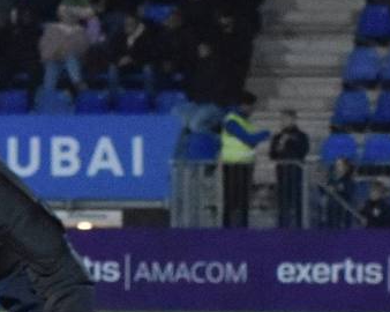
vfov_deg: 2.8
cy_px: 485
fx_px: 6460
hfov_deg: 3.5
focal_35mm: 560
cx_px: 255
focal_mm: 70
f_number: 4
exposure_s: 1/320
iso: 2500
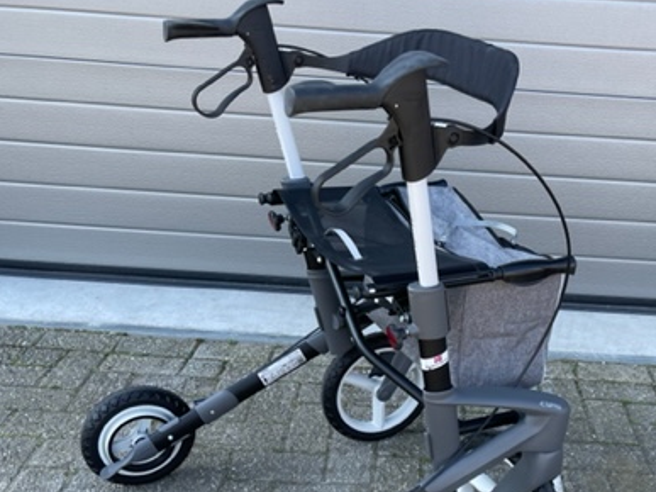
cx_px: 417
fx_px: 815
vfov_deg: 33.0
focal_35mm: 43
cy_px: 365
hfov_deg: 43.5
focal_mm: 5.1
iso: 32
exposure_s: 1/386
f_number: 1.6
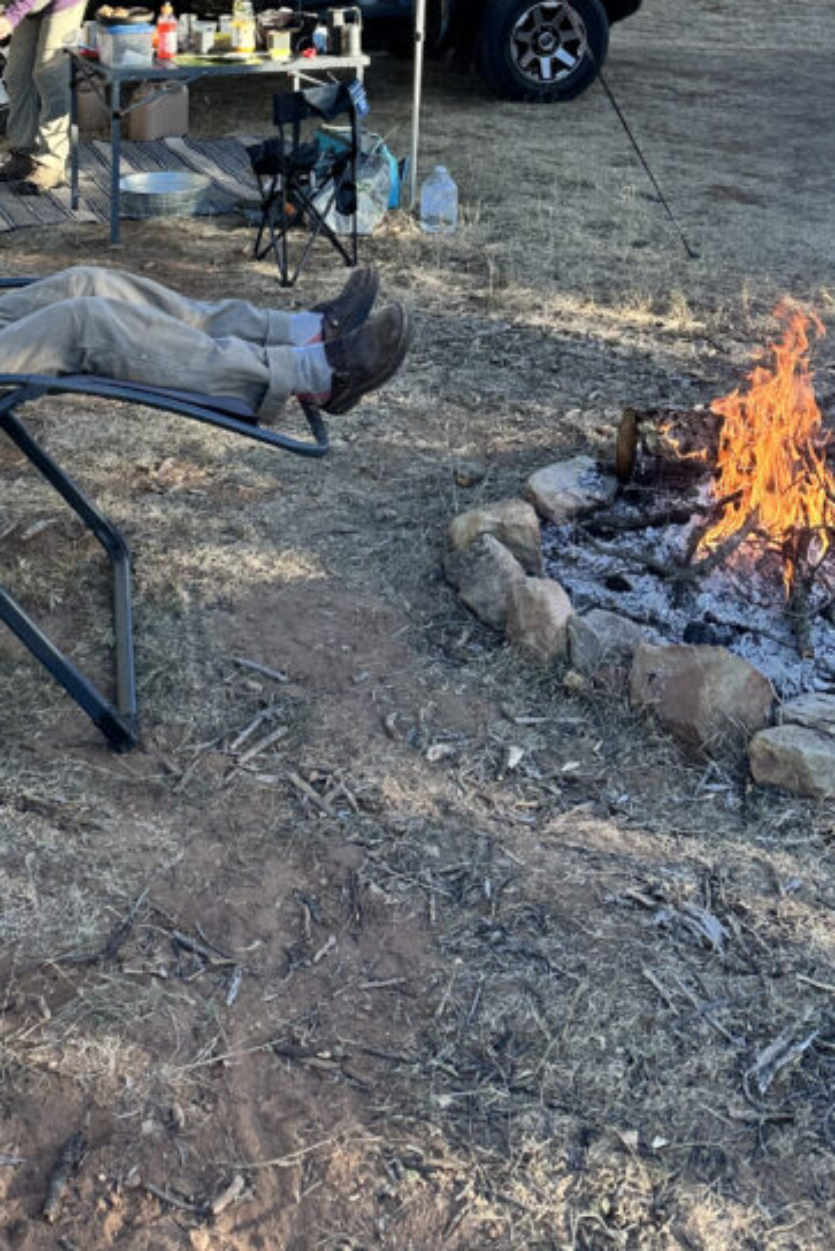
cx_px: 186
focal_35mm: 47
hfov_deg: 28.2
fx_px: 1634
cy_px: 76
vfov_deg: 38.4
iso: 80
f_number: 1.78
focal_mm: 6.86
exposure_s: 1/1241
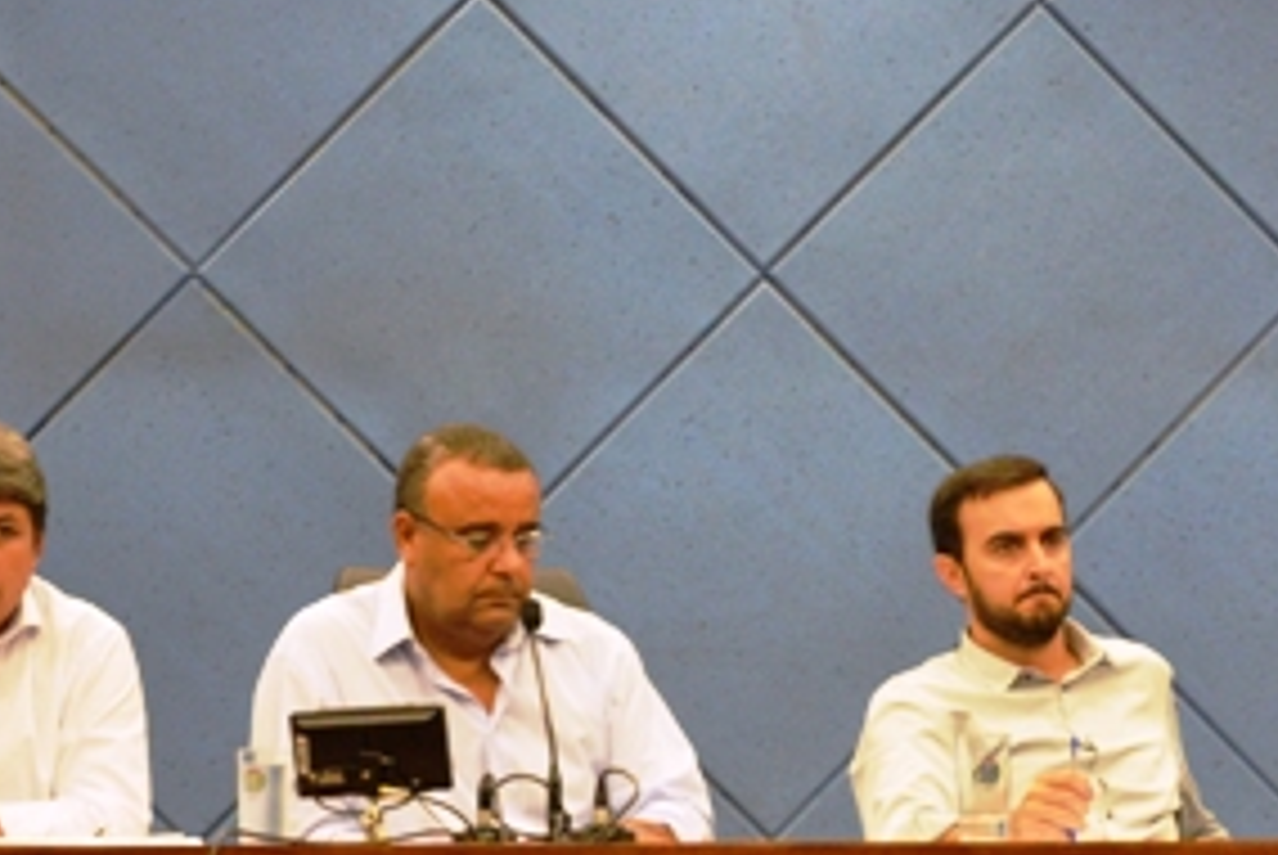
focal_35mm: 162
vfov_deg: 8.5
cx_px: 1017
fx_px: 5757
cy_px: 580
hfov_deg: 12.6
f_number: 5.3
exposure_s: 1/80
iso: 1600
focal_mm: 48
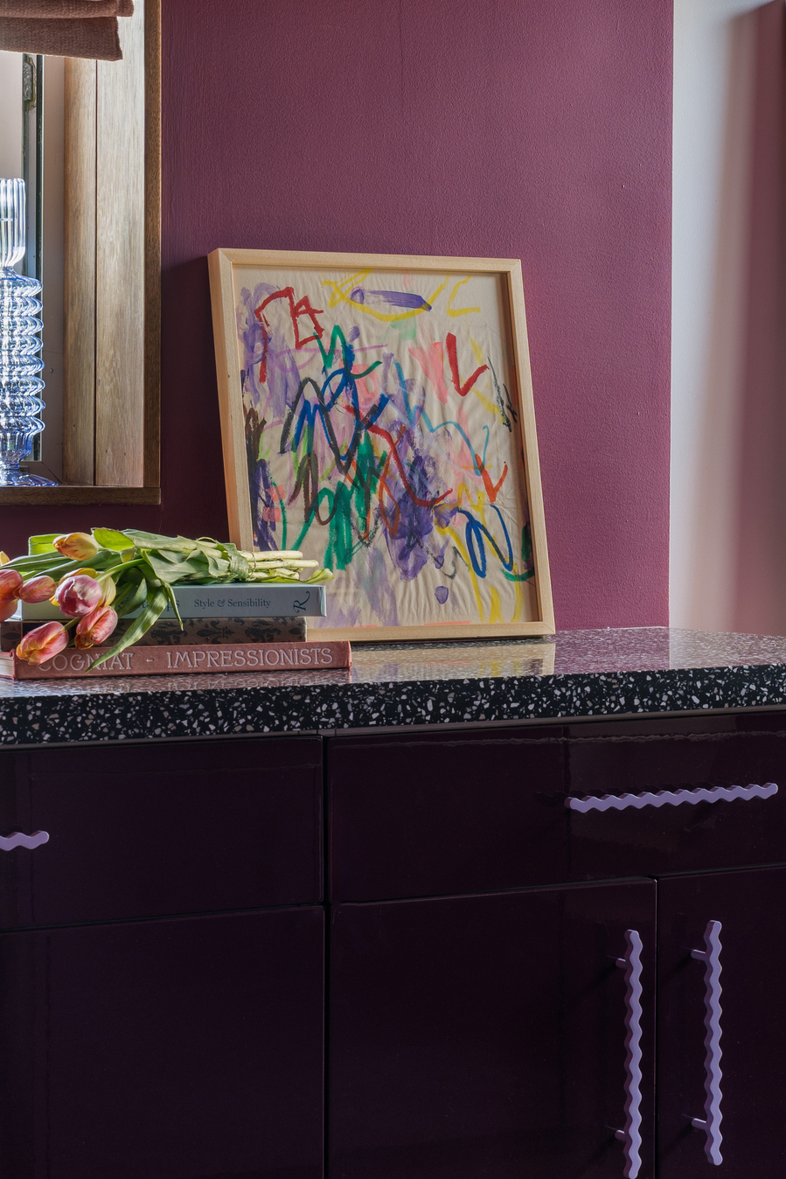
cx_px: 762
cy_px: 577
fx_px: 2914
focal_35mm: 89
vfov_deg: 22.9
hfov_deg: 15.1
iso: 200
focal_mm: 40
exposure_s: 1
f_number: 9
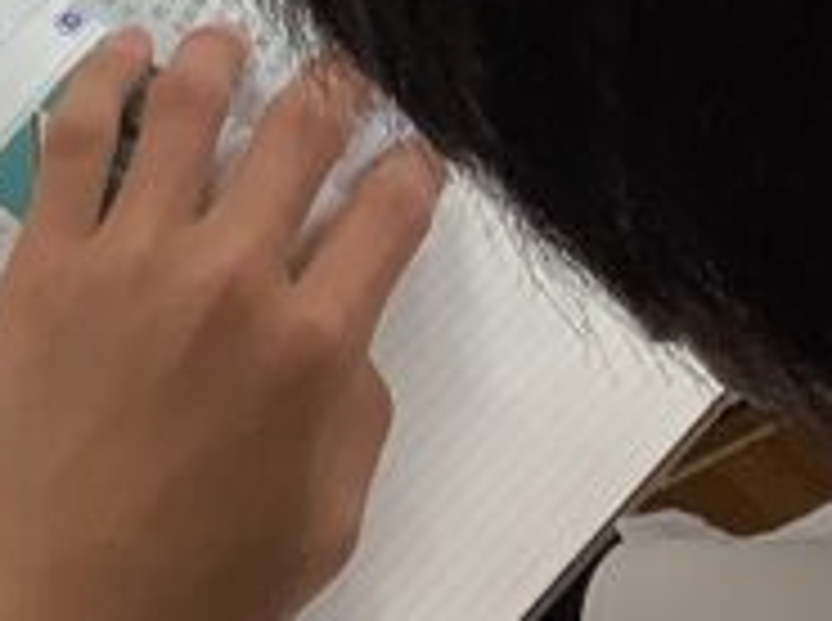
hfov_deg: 11.5
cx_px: 445
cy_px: -567
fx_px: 4126
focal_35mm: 172
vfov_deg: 8.2
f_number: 2.4
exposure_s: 1/100
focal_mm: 3.3
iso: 80
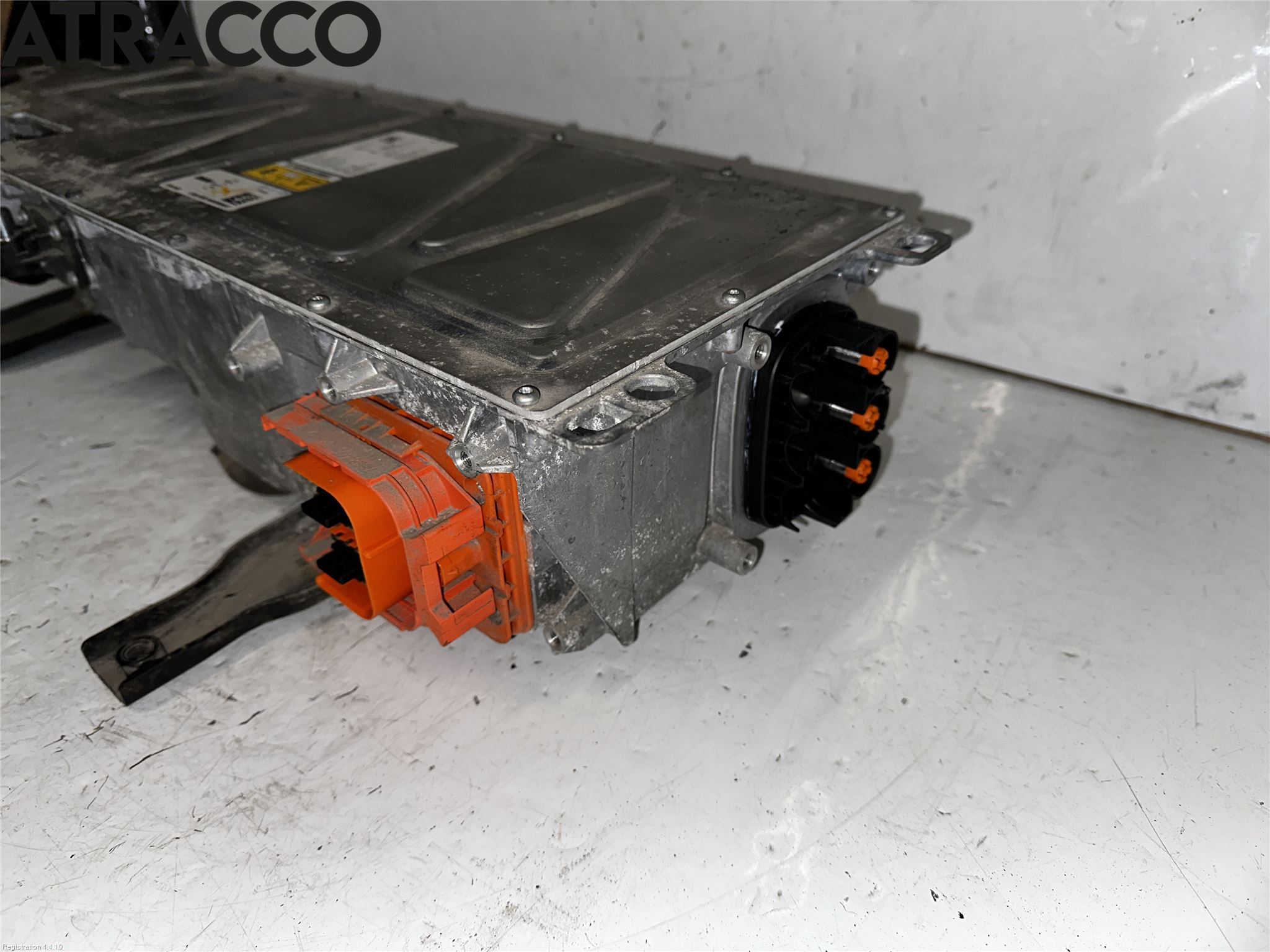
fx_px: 881
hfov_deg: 71.6
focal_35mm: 24
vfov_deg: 56.8
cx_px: 635
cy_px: 476
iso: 50
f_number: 1.78
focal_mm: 6.86
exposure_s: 1/190
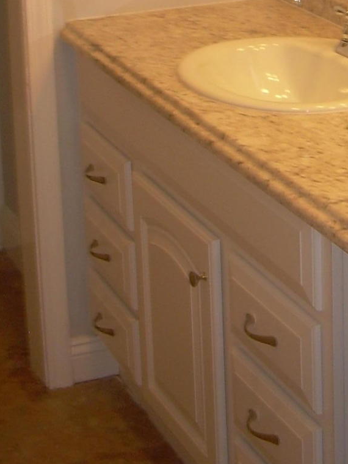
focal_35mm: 100
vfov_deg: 18.7
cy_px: -84
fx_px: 1340
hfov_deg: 14.5
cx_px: 358
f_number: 2.8
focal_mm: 6.3
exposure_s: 1/30
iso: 50
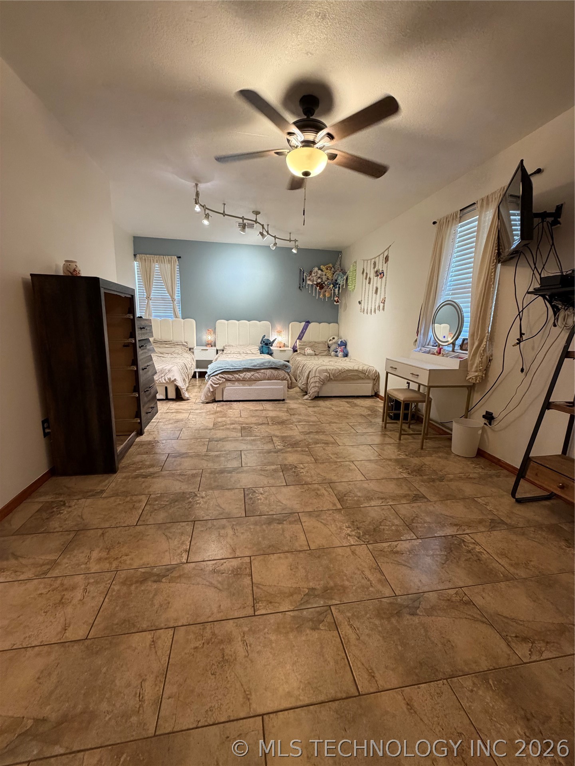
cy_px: 383
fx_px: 310
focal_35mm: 14
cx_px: 288
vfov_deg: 102.1
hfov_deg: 85.7
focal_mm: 2.22
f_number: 2.2
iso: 320
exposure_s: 1/60
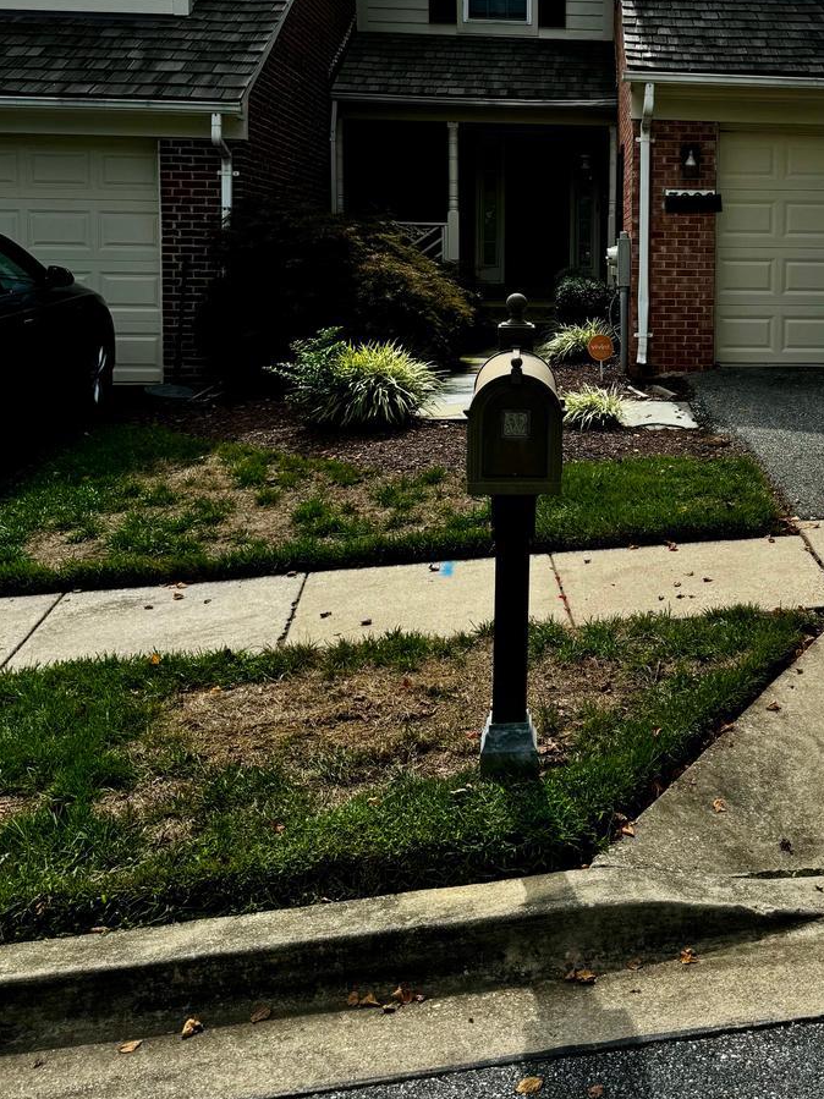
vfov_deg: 44.9
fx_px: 1302
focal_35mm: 41
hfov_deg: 34.1
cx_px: 661
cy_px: 336
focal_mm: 6.76
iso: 80
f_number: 1.78
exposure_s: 1/5814
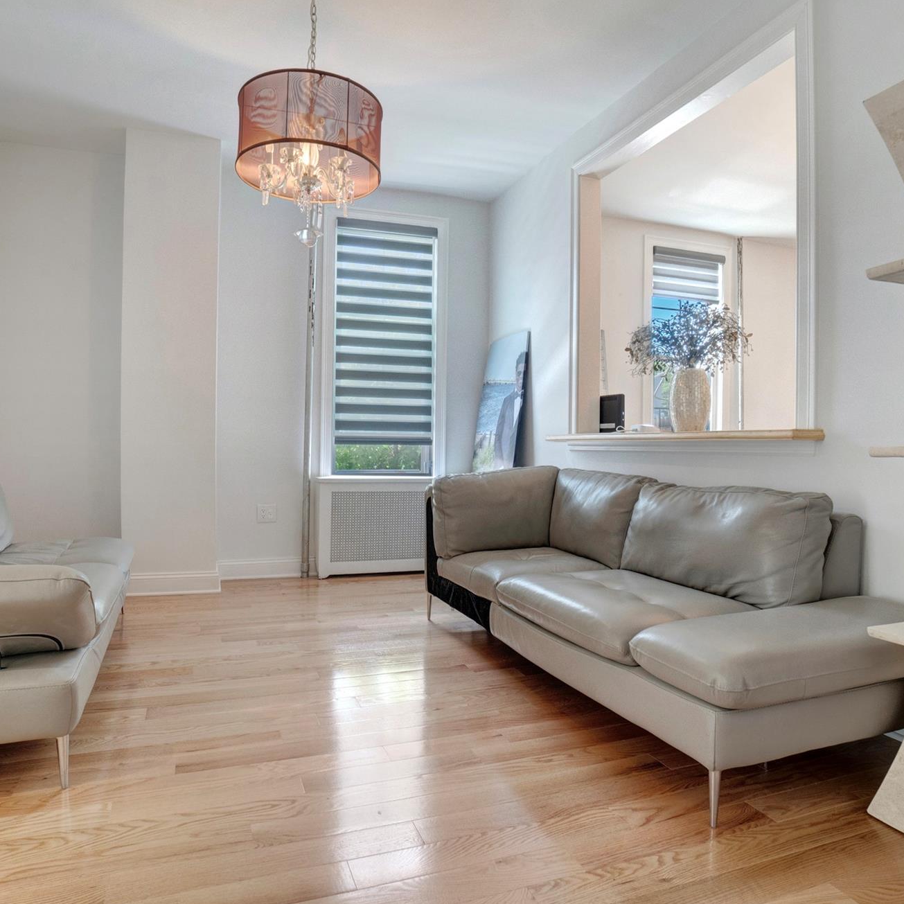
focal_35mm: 20
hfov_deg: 74.8
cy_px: 449
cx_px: 443
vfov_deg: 74.8
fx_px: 591
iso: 800
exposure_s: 1/15
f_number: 9
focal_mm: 10
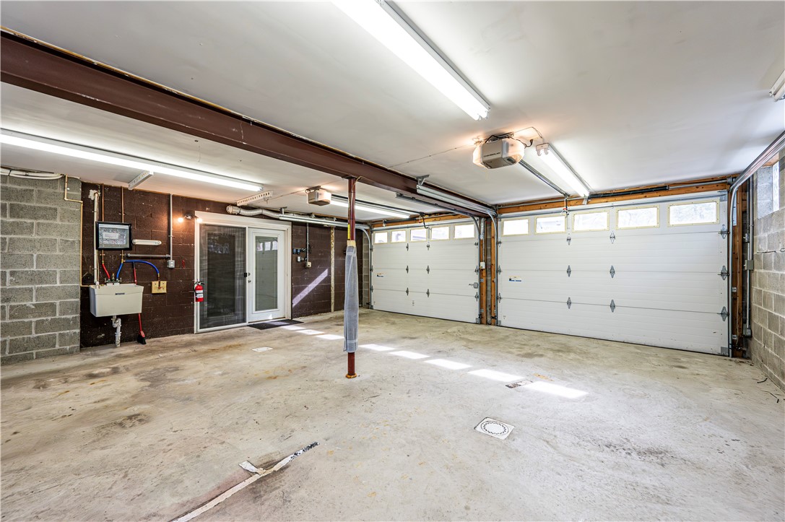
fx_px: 305
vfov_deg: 81.1
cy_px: 261
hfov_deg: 104.3
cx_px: 392
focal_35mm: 14
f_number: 8
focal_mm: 14
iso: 2000
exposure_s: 1/160
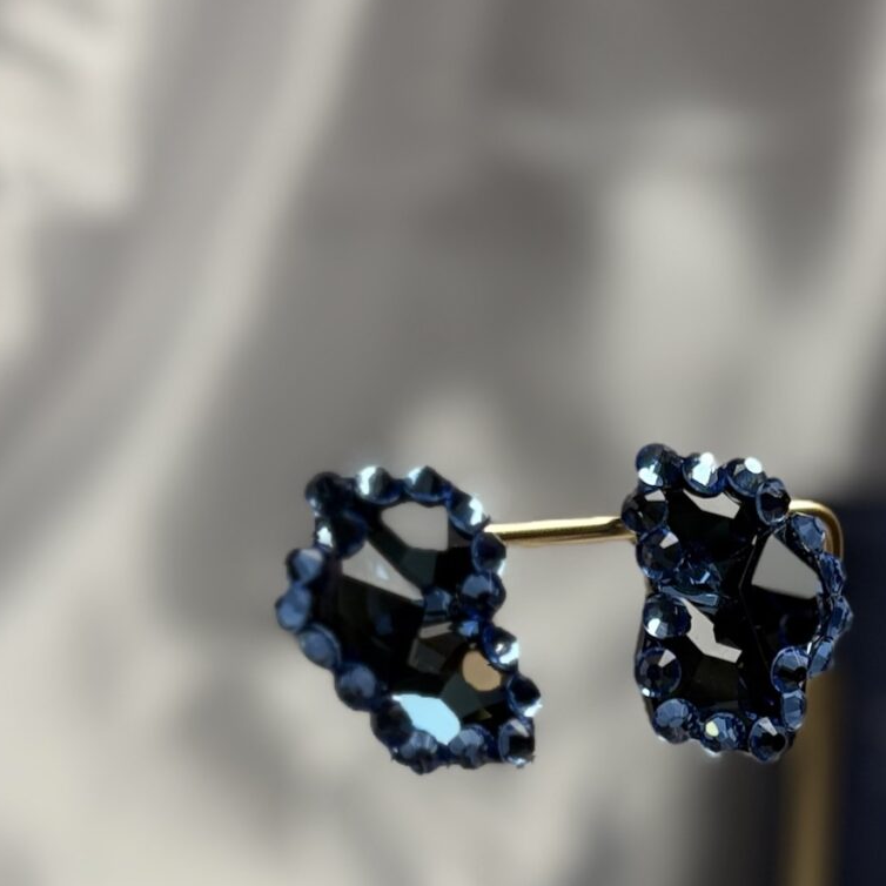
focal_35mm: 78
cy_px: 1094
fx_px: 2259
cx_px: 663
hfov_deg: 22.0
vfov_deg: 20.6
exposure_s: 1/293
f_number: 1.6
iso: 40
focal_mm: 5.96
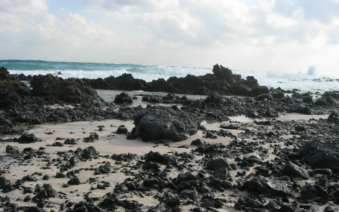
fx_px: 397
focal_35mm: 43
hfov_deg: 46.2
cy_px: 129
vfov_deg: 29.8
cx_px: 160
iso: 64
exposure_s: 1/539
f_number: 4.8
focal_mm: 7.8
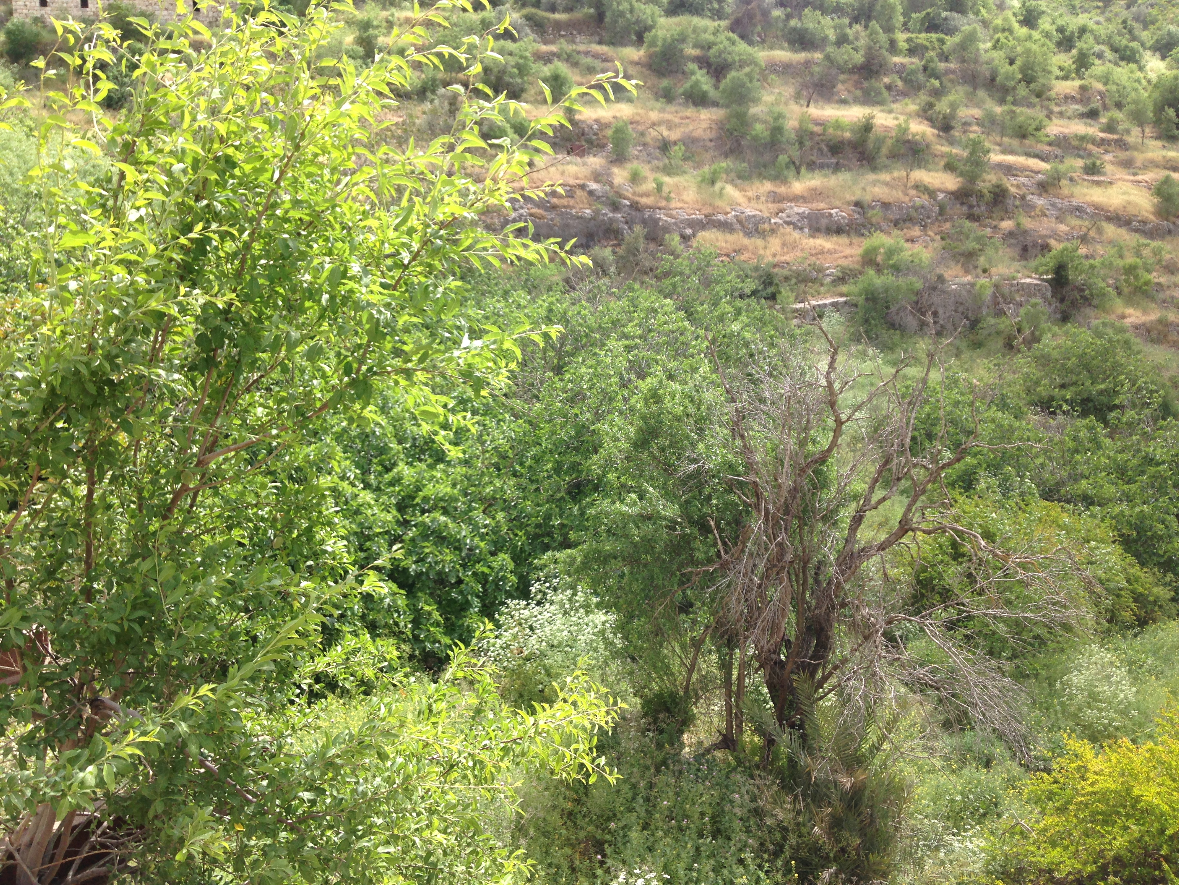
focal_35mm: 33
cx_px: 590
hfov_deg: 55.4
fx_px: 1124
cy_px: 442
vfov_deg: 42.9
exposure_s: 1/602
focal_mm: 4.12
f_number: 2.4
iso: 50
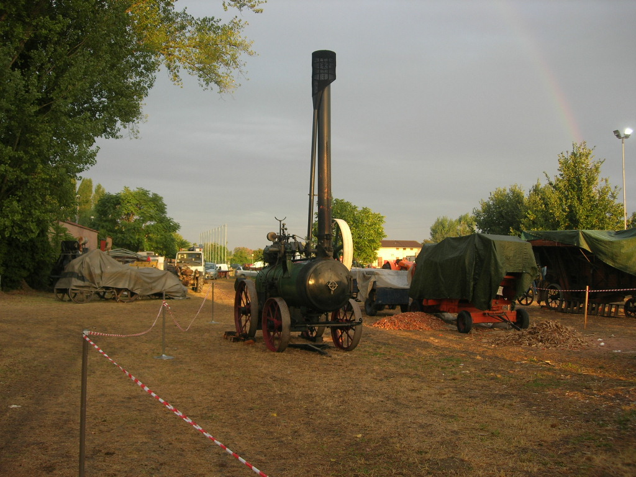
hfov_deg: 49.0
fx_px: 698
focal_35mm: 38
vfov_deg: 37.7
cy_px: 238
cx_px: 318
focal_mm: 7.8
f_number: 2.8
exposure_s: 1/106
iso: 64
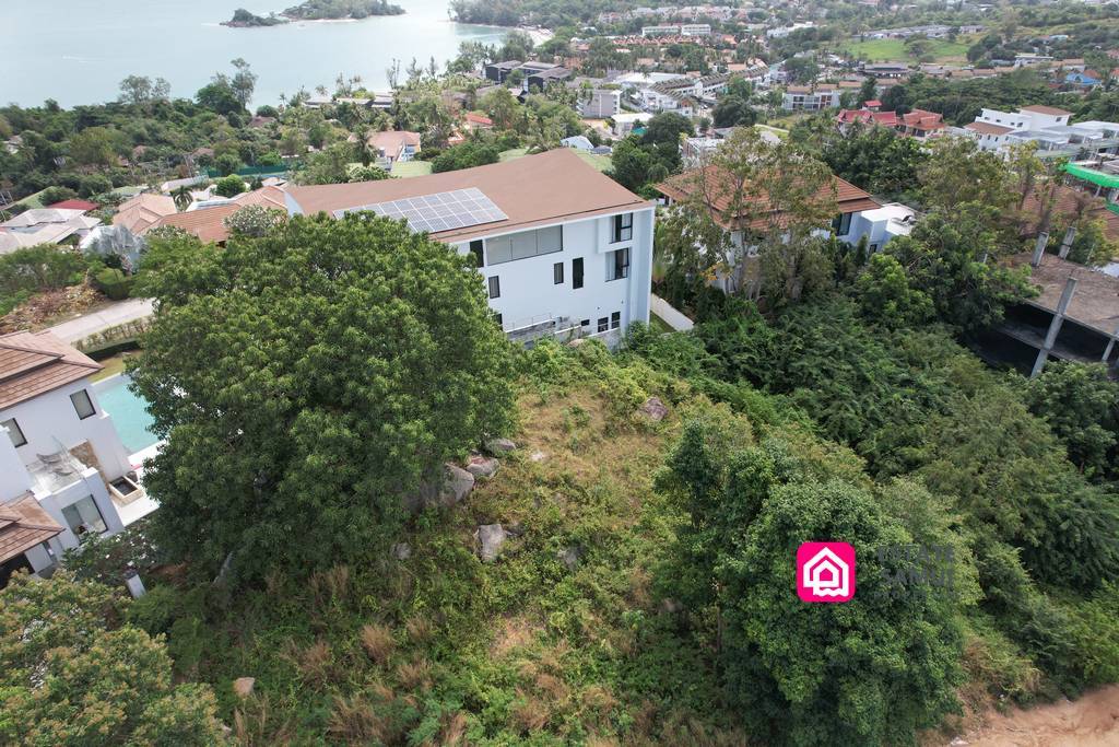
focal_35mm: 22
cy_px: 374
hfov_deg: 78.6
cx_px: 560
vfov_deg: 57.2
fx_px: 684
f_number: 2.8
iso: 120
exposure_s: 1/200
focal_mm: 8.38
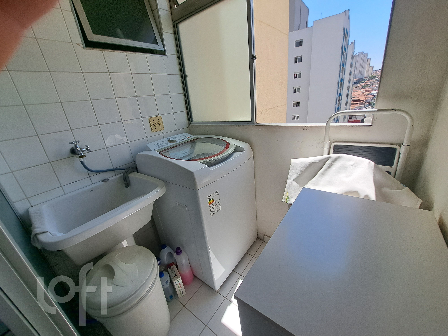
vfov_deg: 89.9
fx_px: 168
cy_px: 168
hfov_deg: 106.2
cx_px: 224
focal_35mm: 13
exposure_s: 1/1001
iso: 50
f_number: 2.2
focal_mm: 1.74
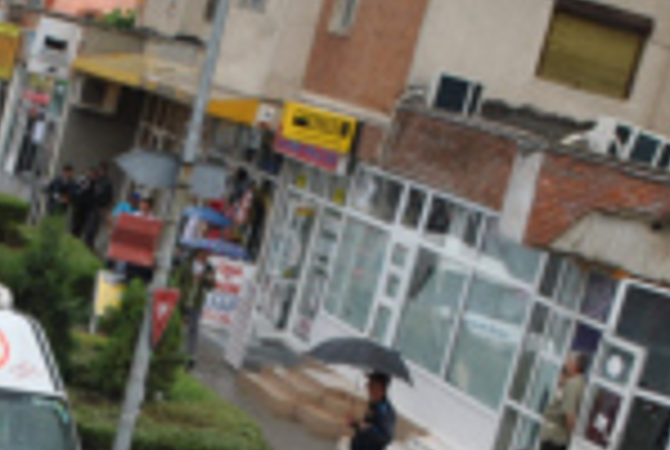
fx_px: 2163
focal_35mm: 116
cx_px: 148
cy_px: 508
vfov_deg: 11.7
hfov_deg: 17.5
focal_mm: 24
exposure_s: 1/100
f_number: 5.6
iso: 200
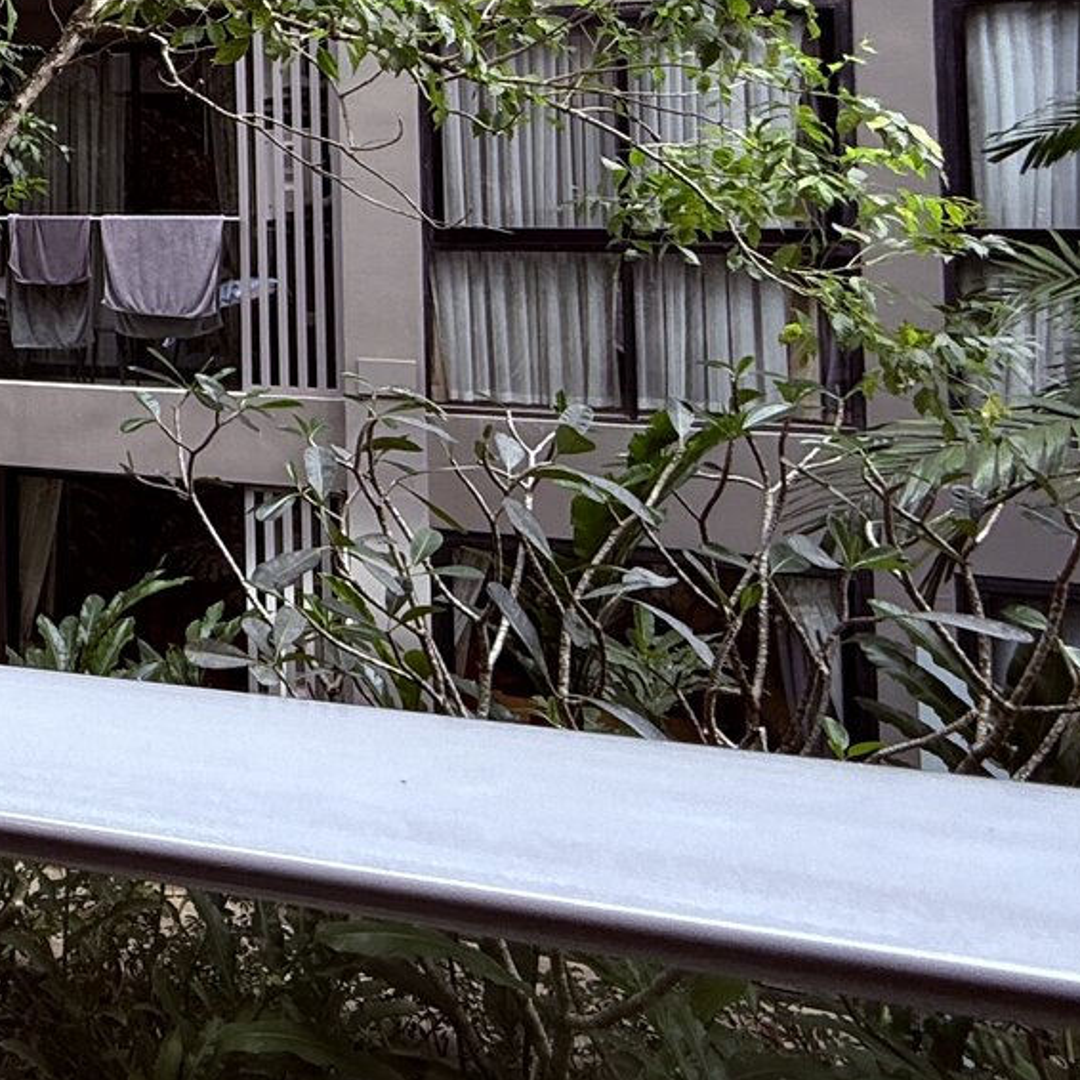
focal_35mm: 42
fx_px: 1483
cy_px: 139
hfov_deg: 30.5
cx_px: -359
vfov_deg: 37.8
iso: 50
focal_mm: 2.22
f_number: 2.2
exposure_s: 1/202
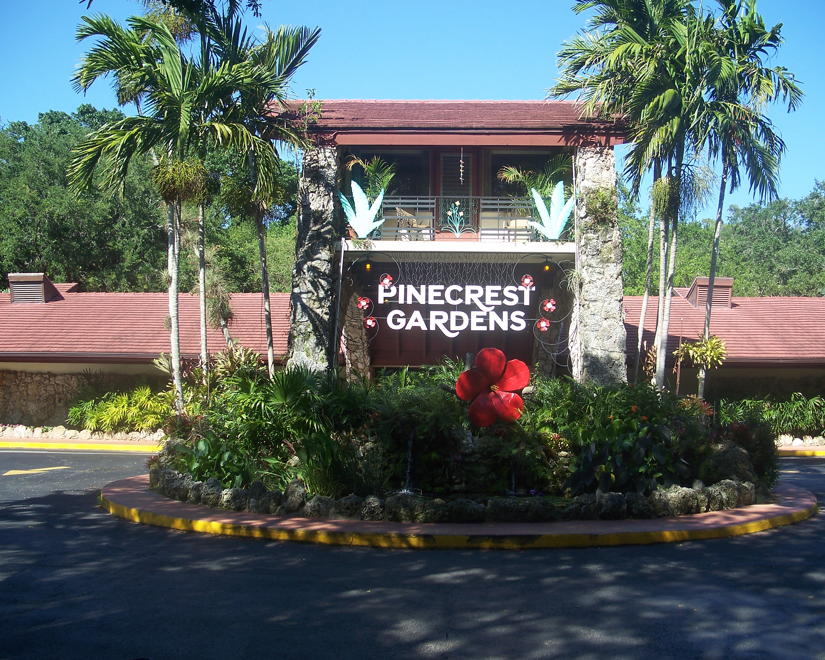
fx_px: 952
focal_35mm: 39
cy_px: 334
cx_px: 427
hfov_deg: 46.8
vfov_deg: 38.2
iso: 64
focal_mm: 7.8
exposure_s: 1/400
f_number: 2.8
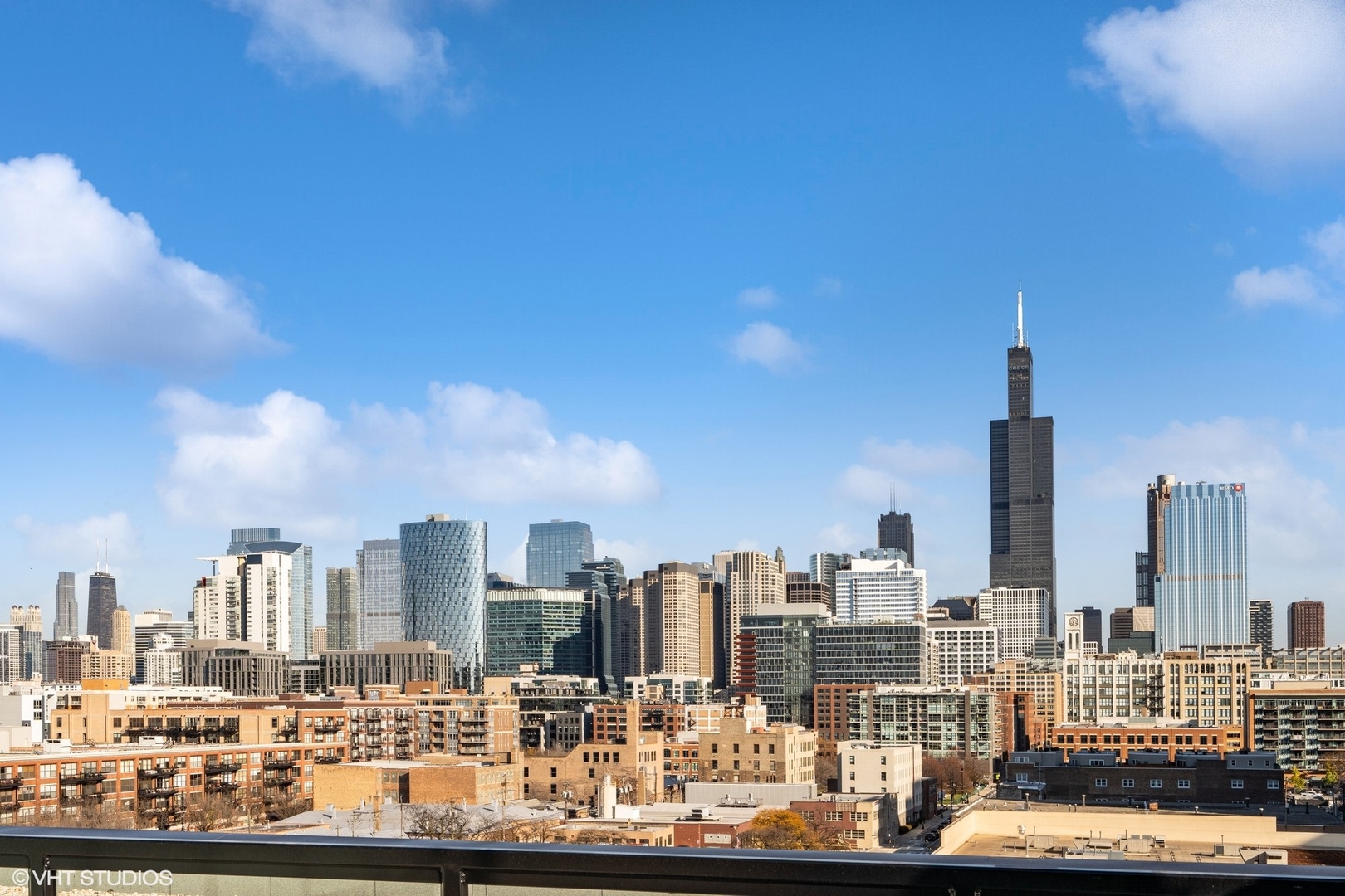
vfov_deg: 36.9
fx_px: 1345
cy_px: 448
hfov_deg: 53.1
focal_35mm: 36
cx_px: 672
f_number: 9
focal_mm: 24
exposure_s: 1/500
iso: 200
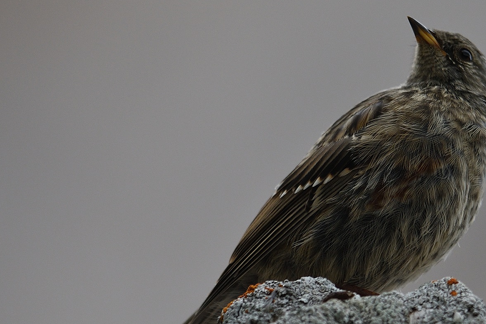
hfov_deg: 1.4
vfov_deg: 0.9
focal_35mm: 1449
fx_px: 19560
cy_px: 146
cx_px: 408
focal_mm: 400
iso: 220
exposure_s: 1/1600
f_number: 2.8
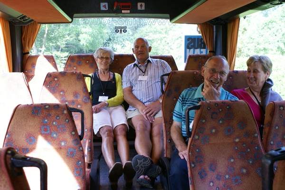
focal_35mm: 30
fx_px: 237
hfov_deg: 61.9
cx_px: 142
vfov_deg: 43.6
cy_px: 95
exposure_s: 1/40
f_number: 4.5
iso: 100
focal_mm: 20
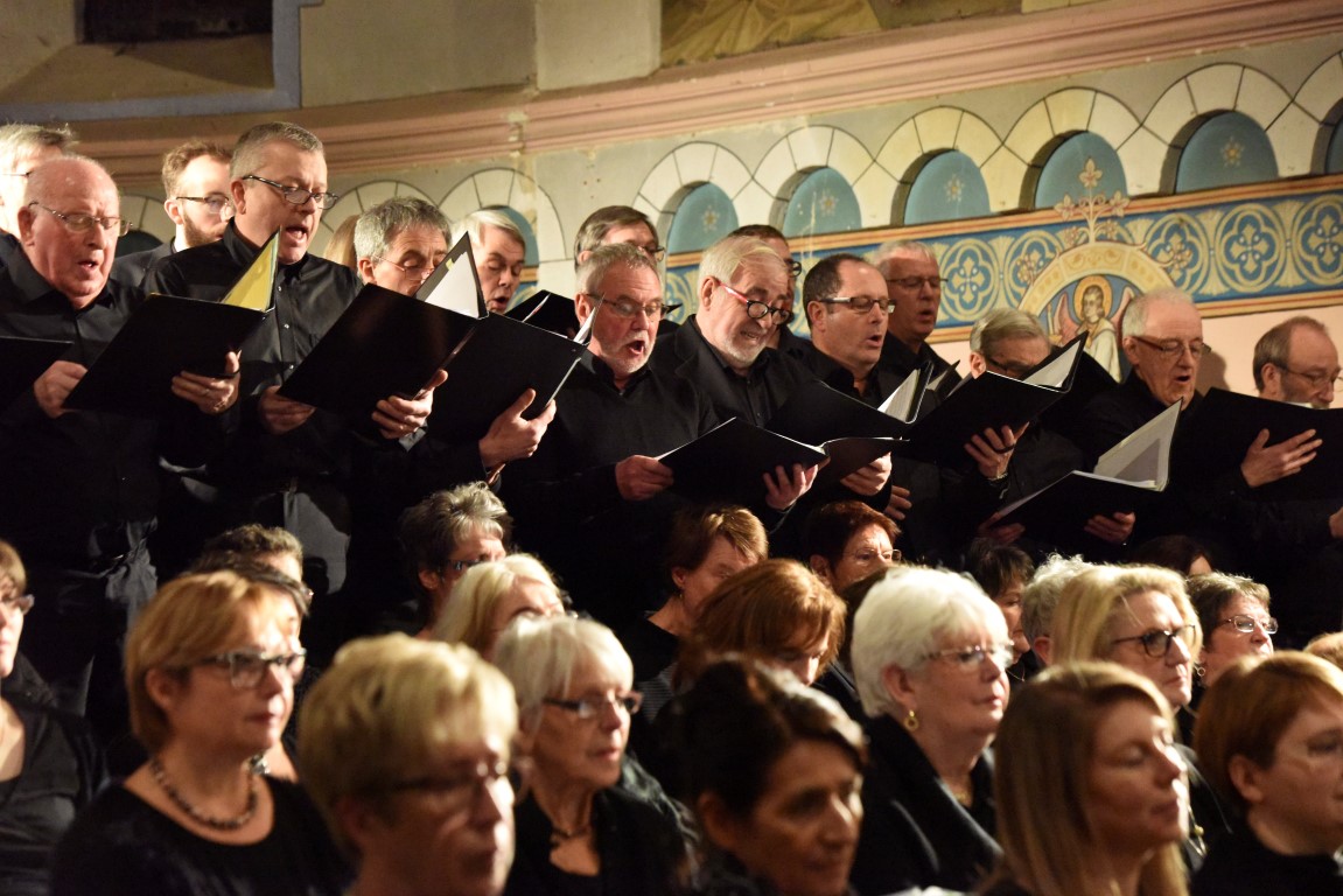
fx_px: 4179
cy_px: 448
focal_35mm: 112
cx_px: 672
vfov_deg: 12.2
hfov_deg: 18.3
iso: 12800
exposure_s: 1/125
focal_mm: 112
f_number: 5
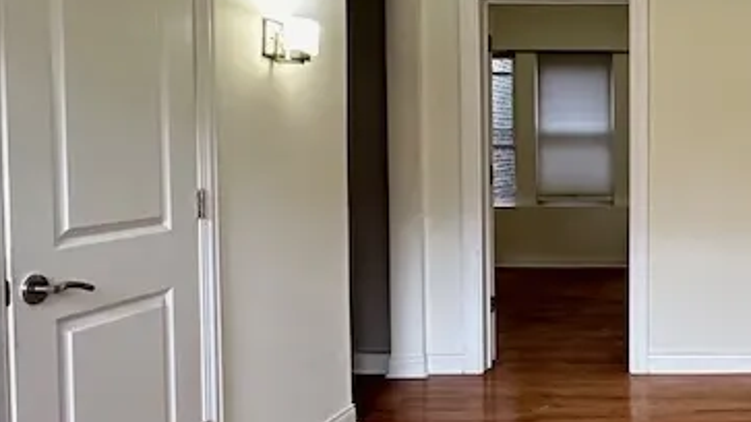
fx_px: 856
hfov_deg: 41.1
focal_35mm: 43
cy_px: 178
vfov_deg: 27.7
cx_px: 755
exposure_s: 1/60
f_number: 2.2
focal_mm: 2.22
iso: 400
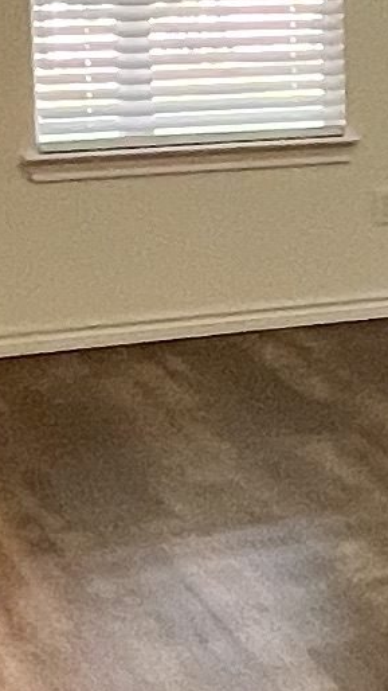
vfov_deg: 19.1
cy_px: 125
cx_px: 1026
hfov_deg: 9.4
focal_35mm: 111
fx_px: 2031
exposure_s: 1/60
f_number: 1.8
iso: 200
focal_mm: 1.57
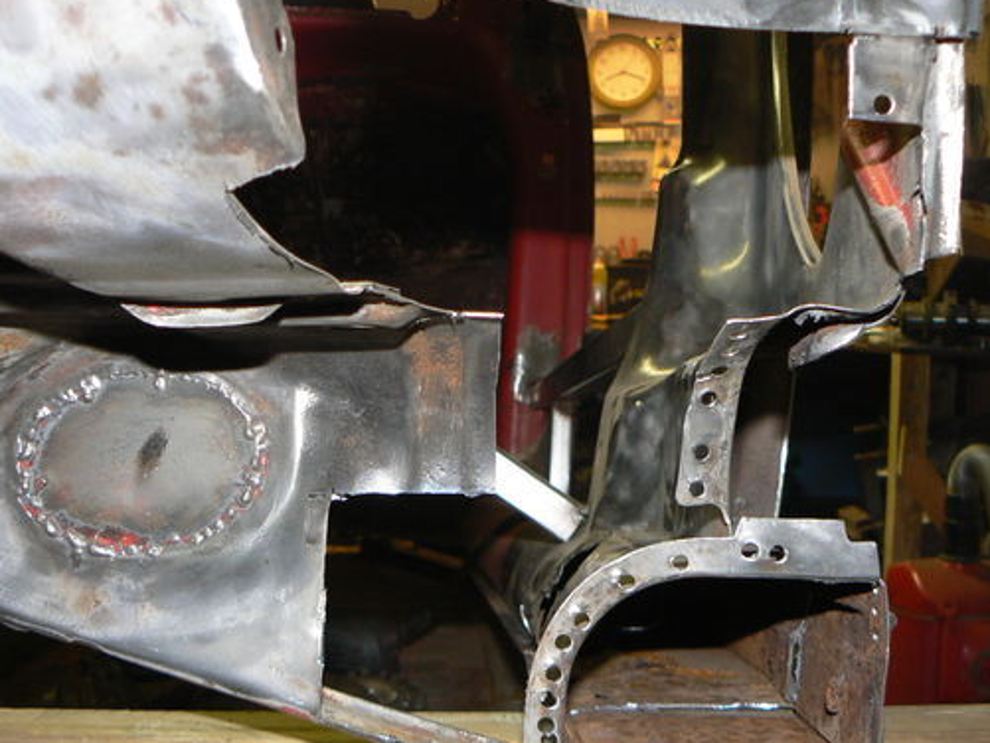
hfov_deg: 41.1
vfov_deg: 31.5
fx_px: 1316
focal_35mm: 46
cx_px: 427
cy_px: 415
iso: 100
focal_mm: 6
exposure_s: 1/30
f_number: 2.8
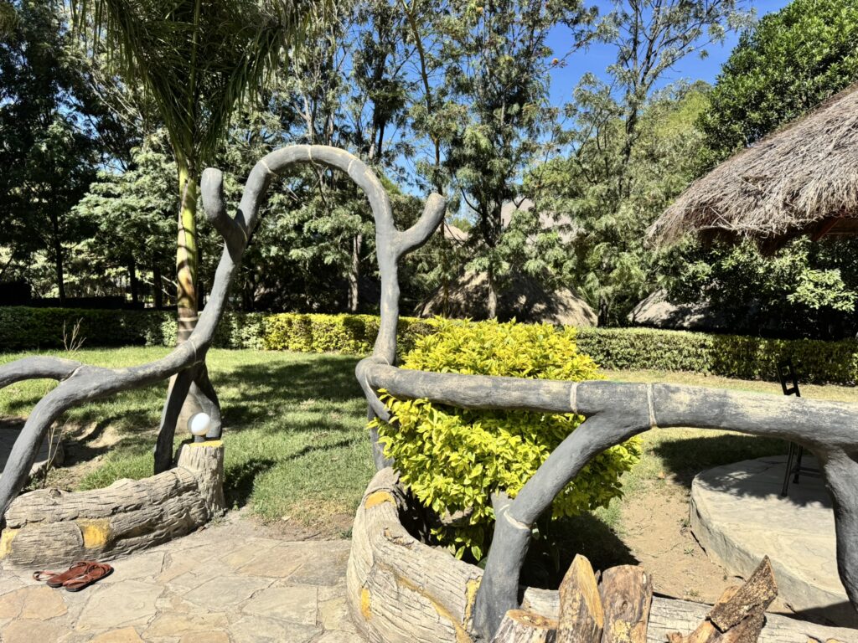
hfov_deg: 71.6
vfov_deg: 56.8
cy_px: 322
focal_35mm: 24
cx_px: 429
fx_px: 595
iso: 80
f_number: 1.78
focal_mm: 6.76
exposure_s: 1/3247
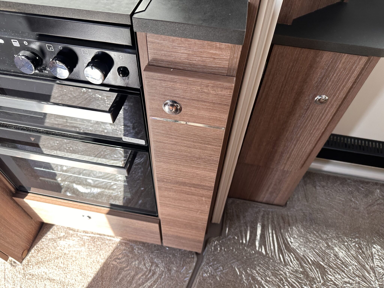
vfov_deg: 56.8
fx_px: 266
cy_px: 144
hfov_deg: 71.6
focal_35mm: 24
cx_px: 192
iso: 64
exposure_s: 1/220
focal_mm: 6.86
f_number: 1.78
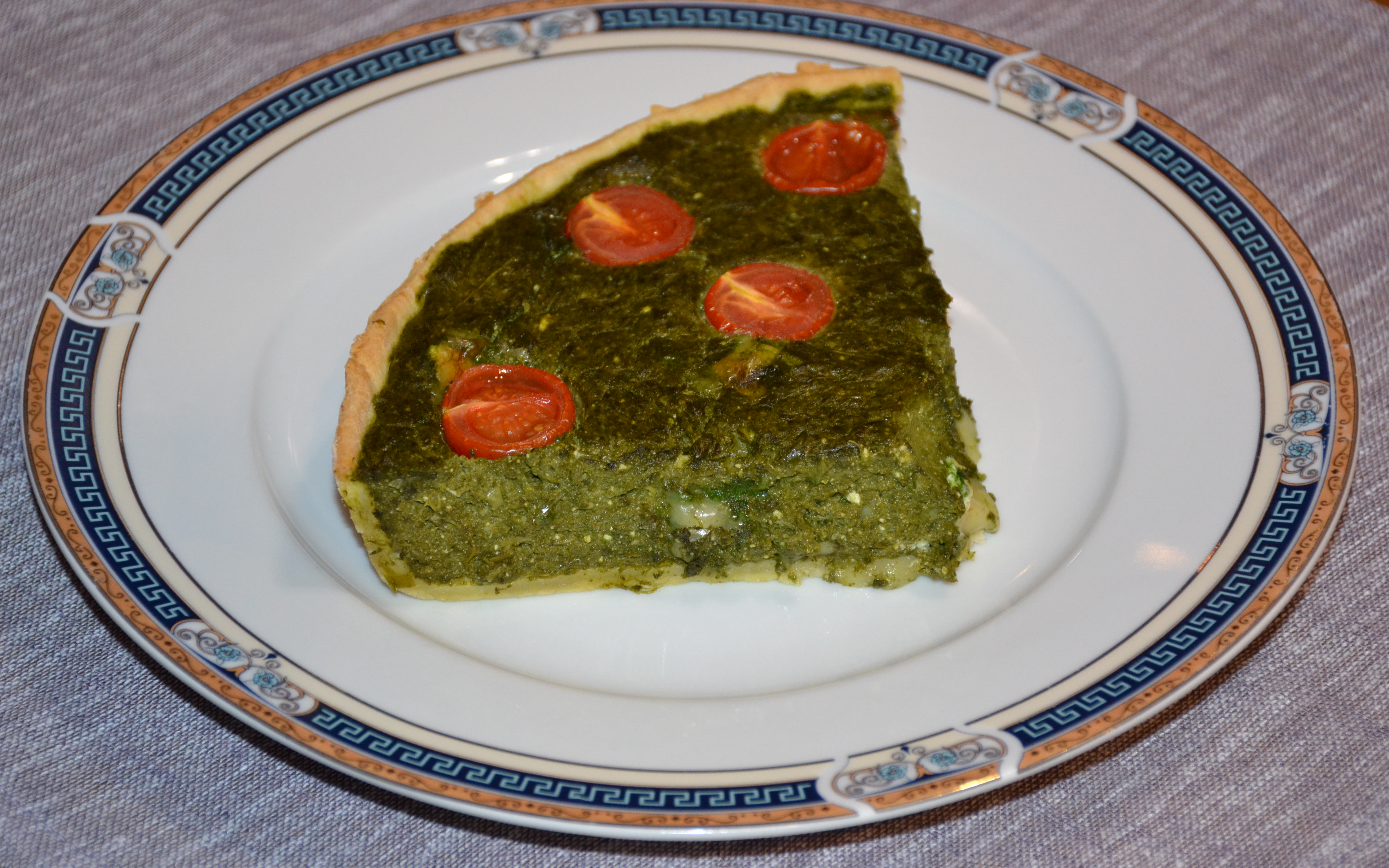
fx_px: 3596
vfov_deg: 13.8
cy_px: 420
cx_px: 695
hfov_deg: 21.9
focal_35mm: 95
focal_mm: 62
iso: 1600
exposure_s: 1/60
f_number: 5
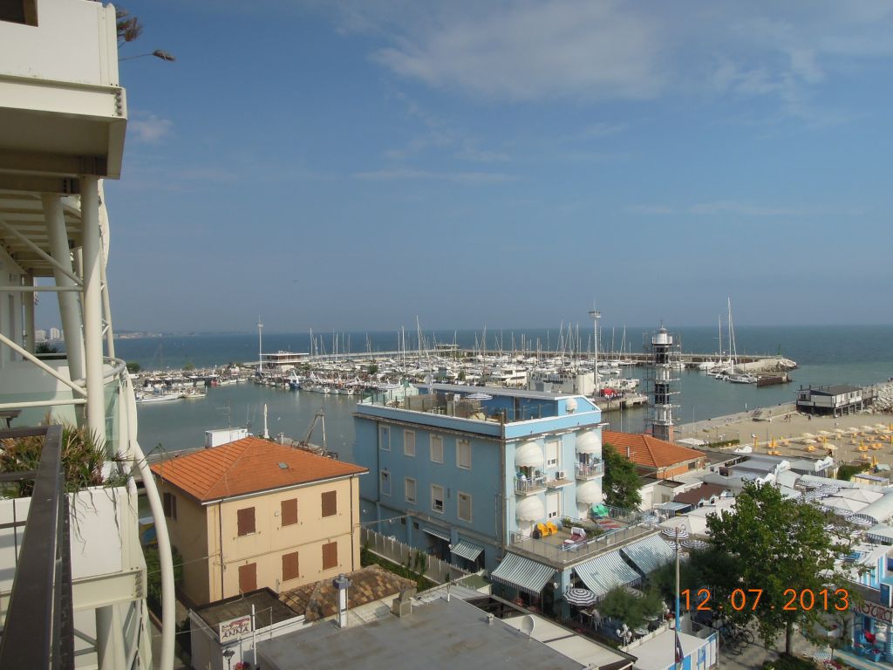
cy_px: 335
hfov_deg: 71.6
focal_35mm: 24
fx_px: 619
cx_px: 446
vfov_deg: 56.8
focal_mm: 4.3
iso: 160
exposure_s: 1/1250
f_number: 5.6
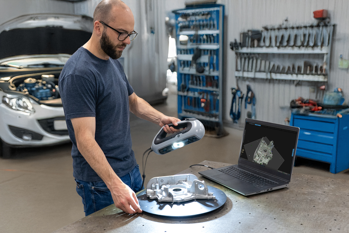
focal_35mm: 37
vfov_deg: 35.9
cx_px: 174
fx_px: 359
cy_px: 116
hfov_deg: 51.9
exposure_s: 1/60
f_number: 5
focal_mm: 25
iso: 800
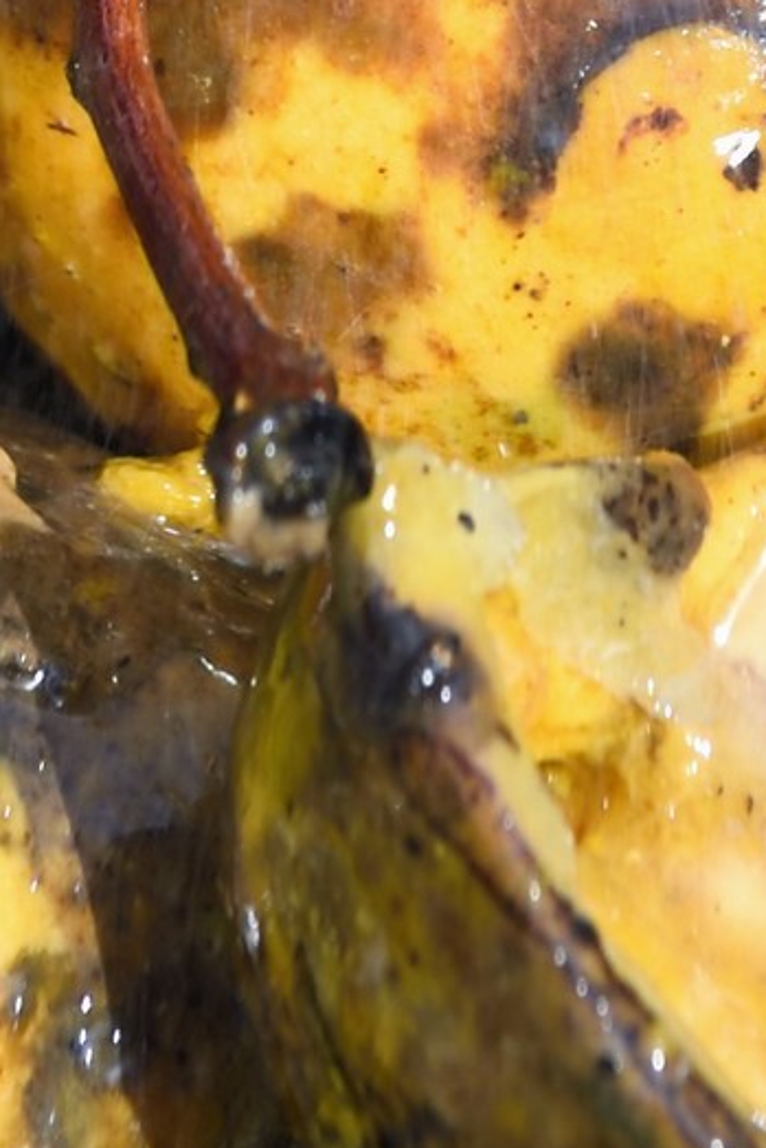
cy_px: -1389
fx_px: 10238
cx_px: 718
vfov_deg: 6.2
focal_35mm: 321
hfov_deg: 4.3
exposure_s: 1/250
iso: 100
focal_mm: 70
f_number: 8
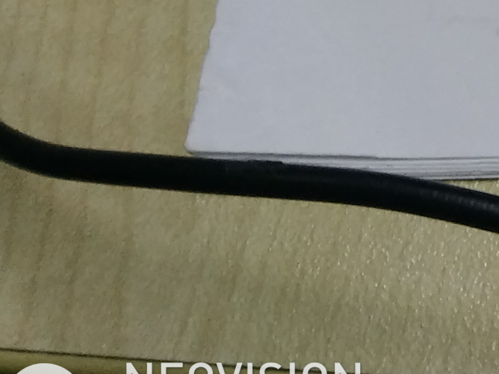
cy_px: -289
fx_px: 1254
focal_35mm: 87
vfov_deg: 14.9
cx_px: 1002
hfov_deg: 16.8
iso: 200
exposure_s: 1/33
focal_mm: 3.46
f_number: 2.2
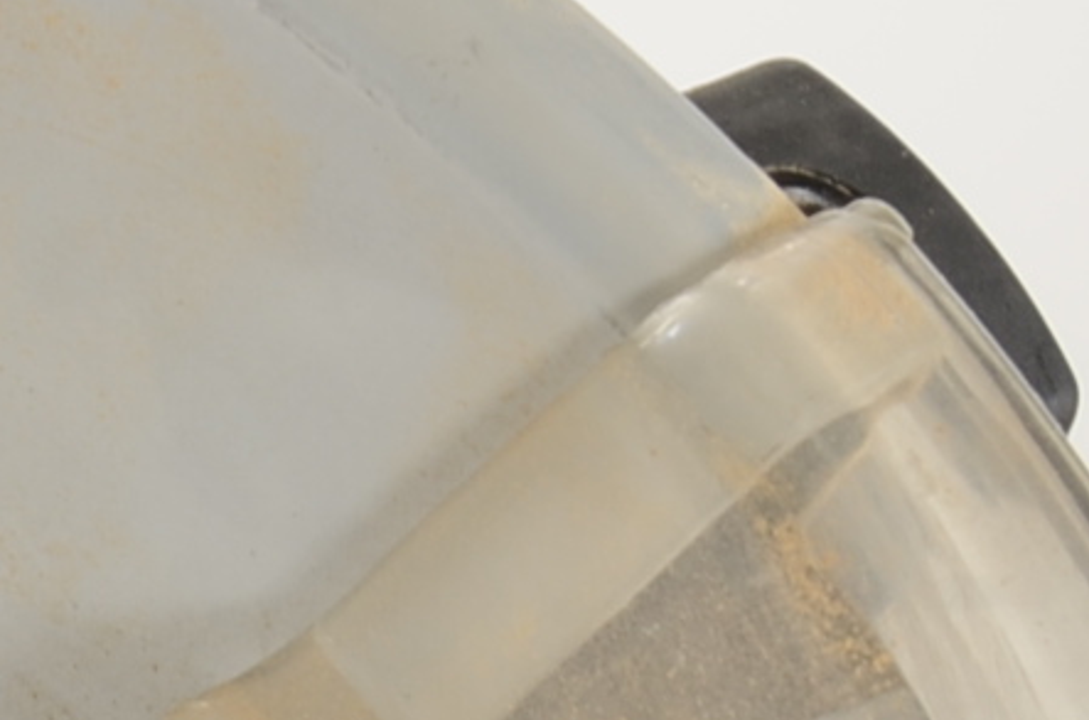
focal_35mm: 376
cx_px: -1379
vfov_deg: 3.6
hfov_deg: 5.3
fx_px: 11339
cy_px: 1740
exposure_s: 1/125
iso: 125
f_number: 13
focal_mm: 45
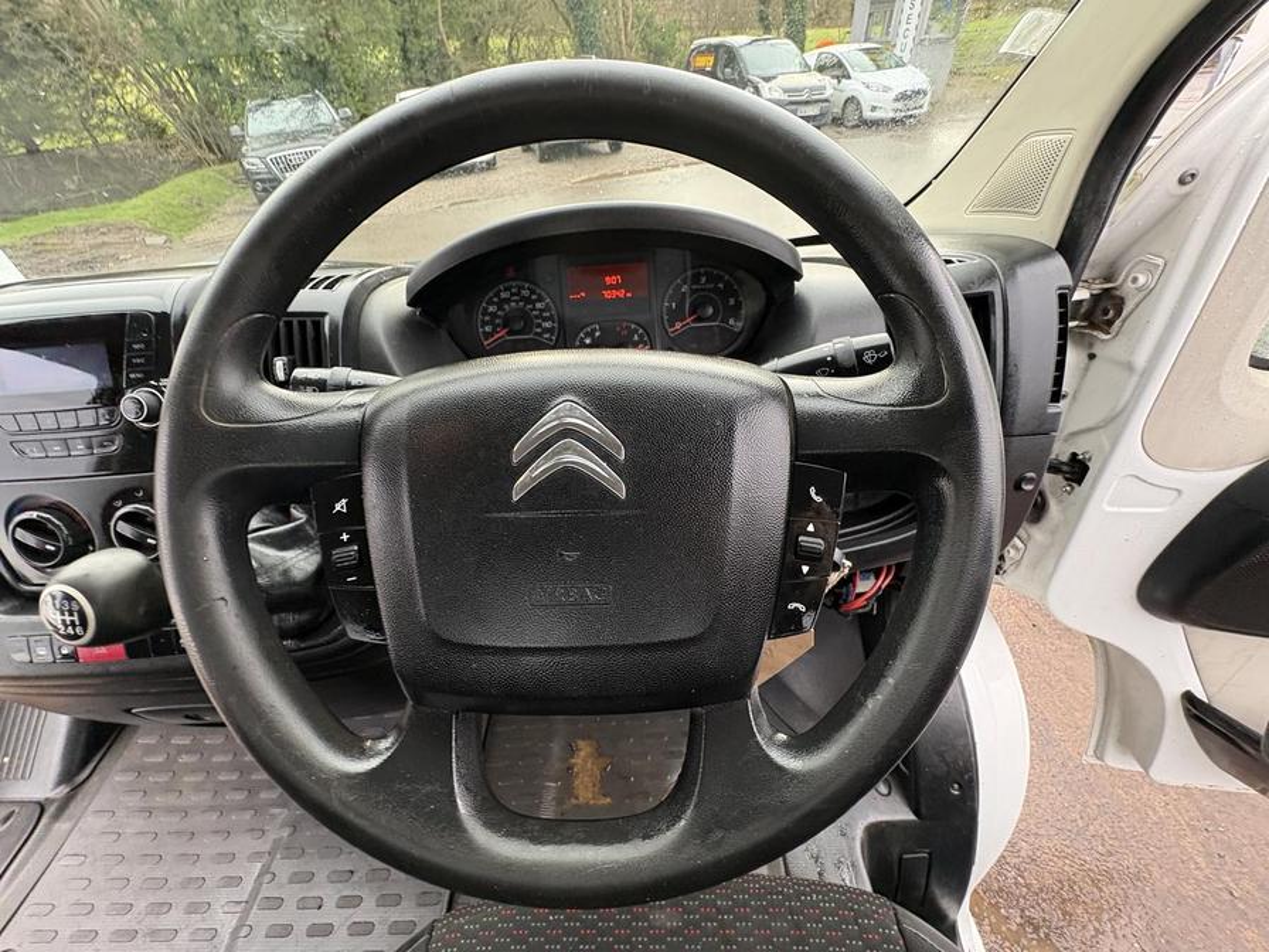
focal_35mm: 14
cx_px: 634
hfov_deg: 102.1
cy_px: 476
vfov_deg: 85.7
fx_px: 513
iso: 250
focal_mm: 2.22
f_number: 2.2
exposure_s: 1/60
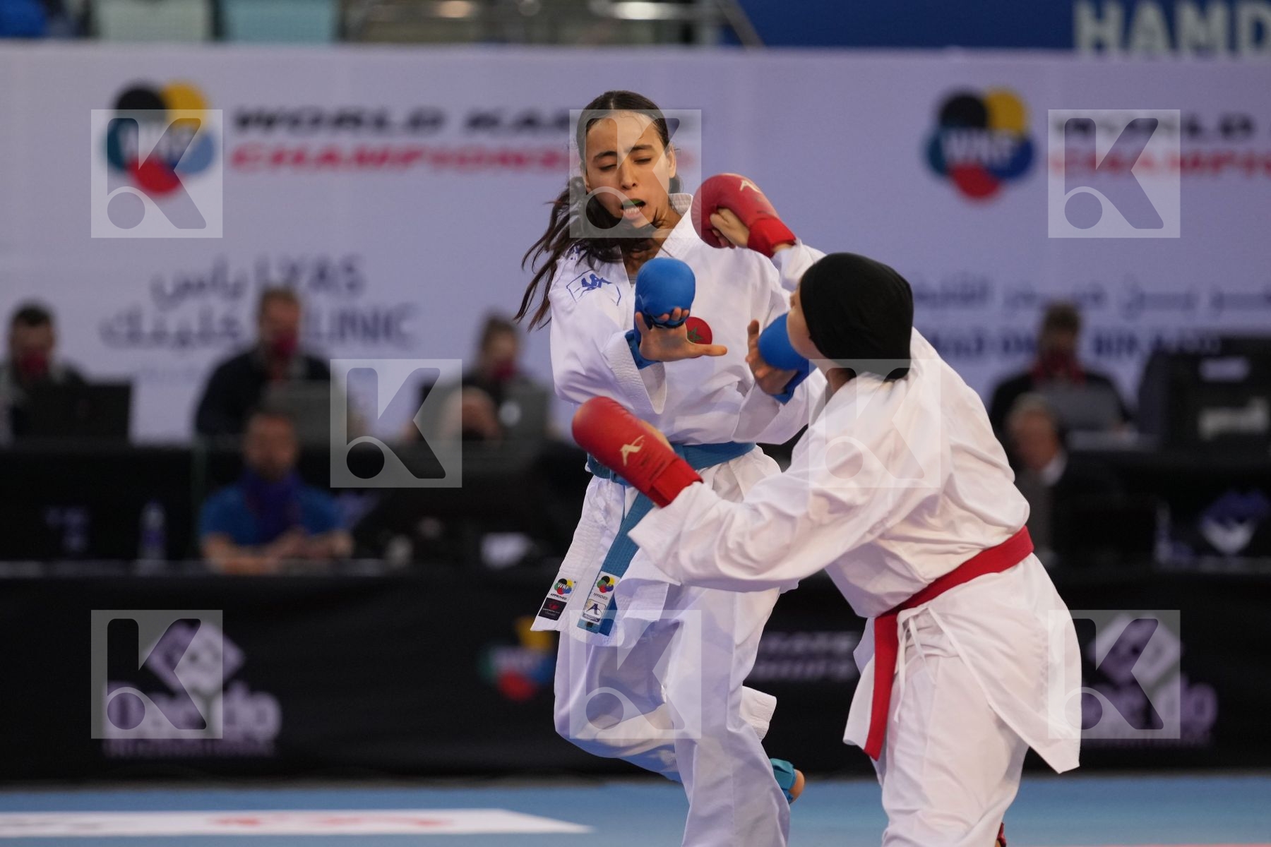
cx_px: 636
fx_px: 10591
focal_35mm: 300
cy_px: 424
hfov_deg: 6.9
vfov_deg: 4.6
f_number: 2.8
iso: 1600
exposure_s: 1/1000
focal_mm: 200
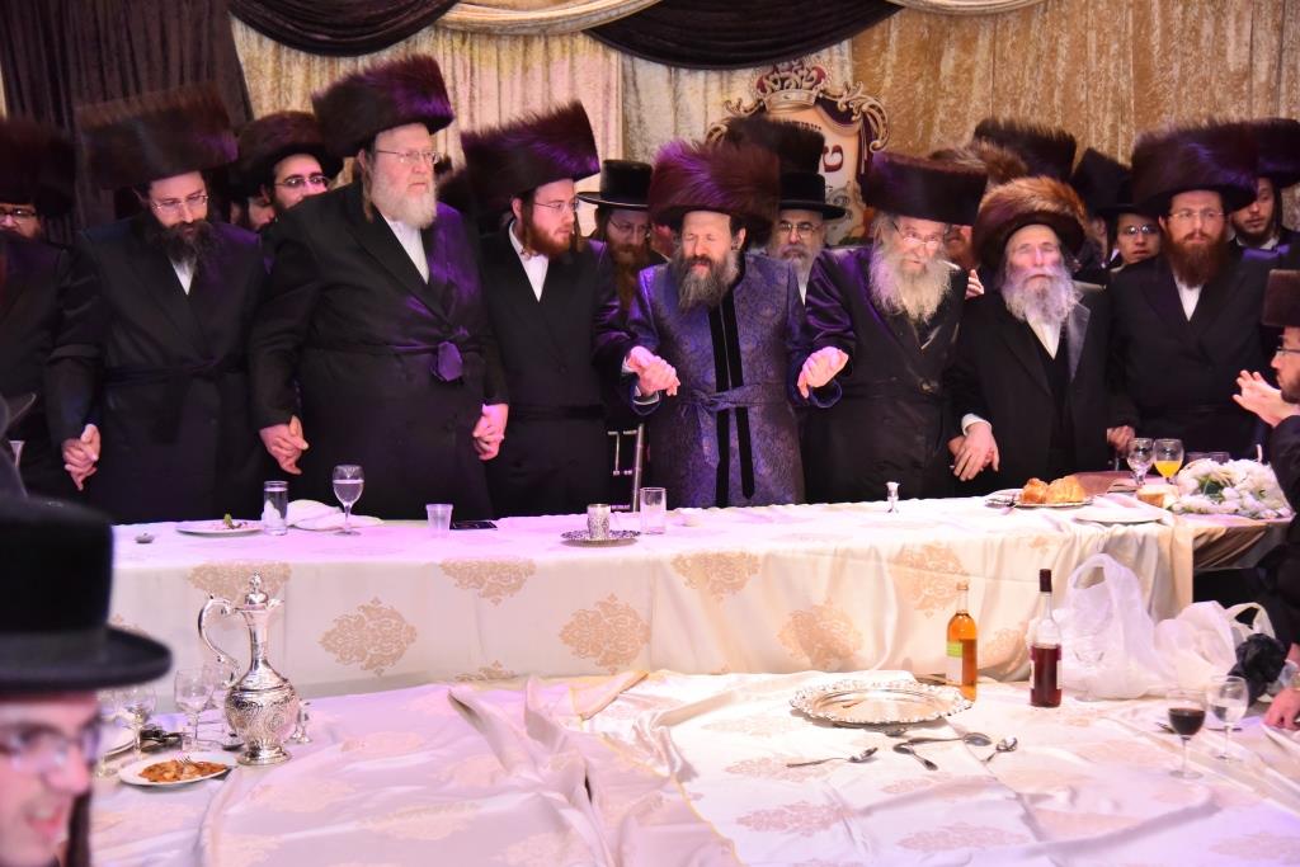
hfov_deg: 34.5
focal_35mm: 58
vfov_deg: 23.4
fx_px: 2095
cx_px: 650
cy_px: 434
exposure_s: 1/125
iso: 3200
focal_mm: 58
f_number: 4
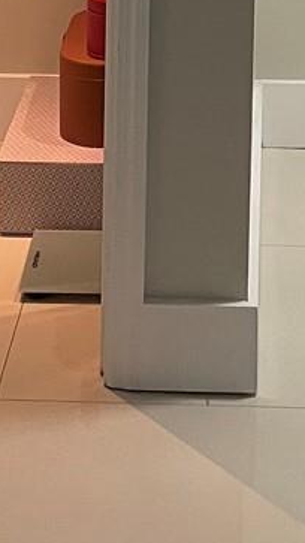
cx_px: 236
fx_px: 1798
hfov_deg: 9.7
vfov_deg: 15.8
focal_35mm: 125
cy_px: -272
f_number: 1.6
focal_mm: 4.2
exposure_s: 1/60
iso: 125
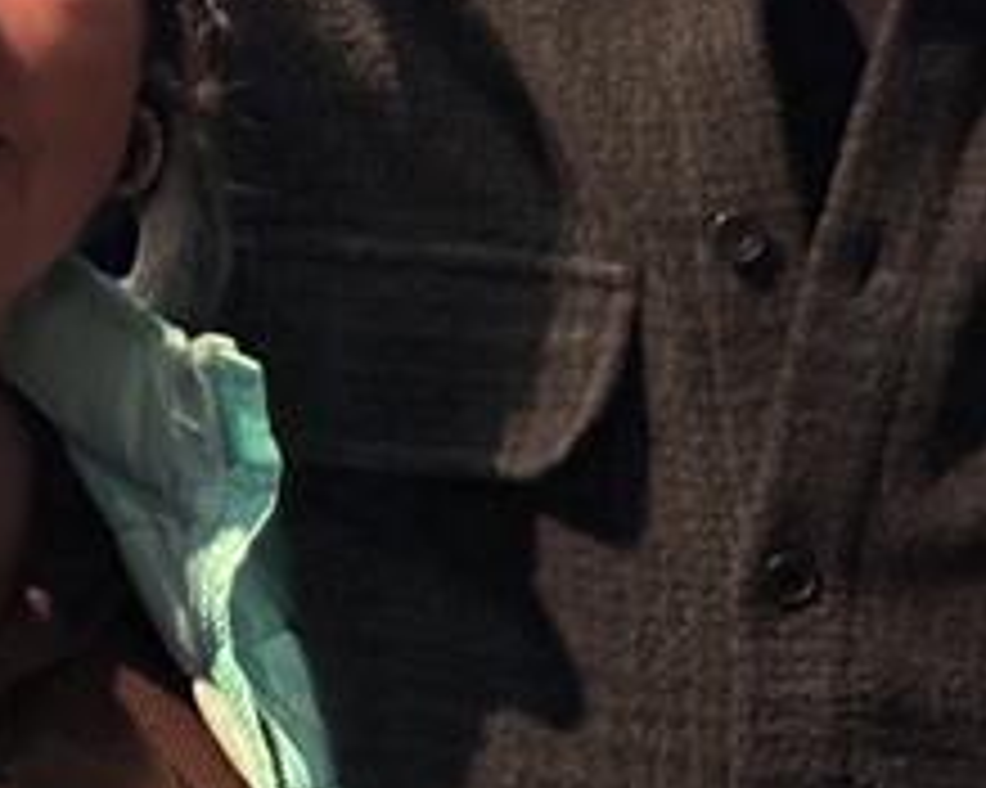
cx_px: 126
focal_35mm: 171
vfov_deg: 9.0
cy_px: -45
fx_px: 4988
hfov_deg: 11.2
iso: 640
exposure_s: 1/25
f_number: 1.78
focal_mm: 6.76
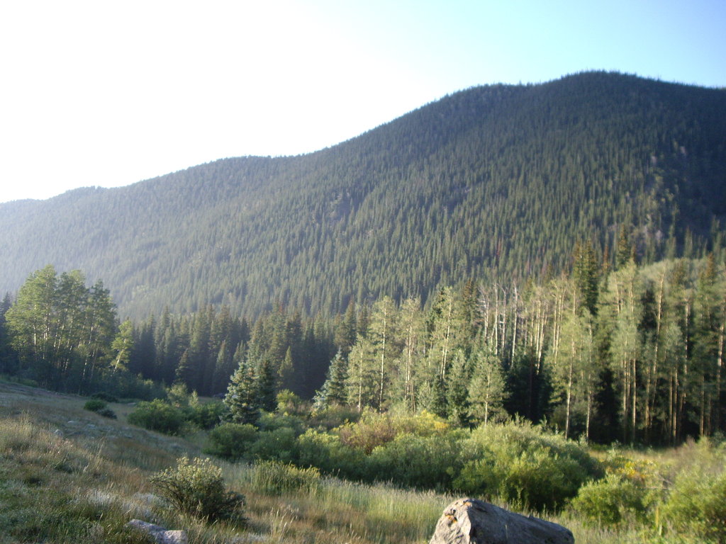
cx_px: 363
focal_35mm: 38
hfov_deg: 49.0
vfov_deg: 37.7
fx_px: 797
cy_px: 272
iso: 100
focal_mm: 6.2
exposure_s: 1/250
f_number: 2.7
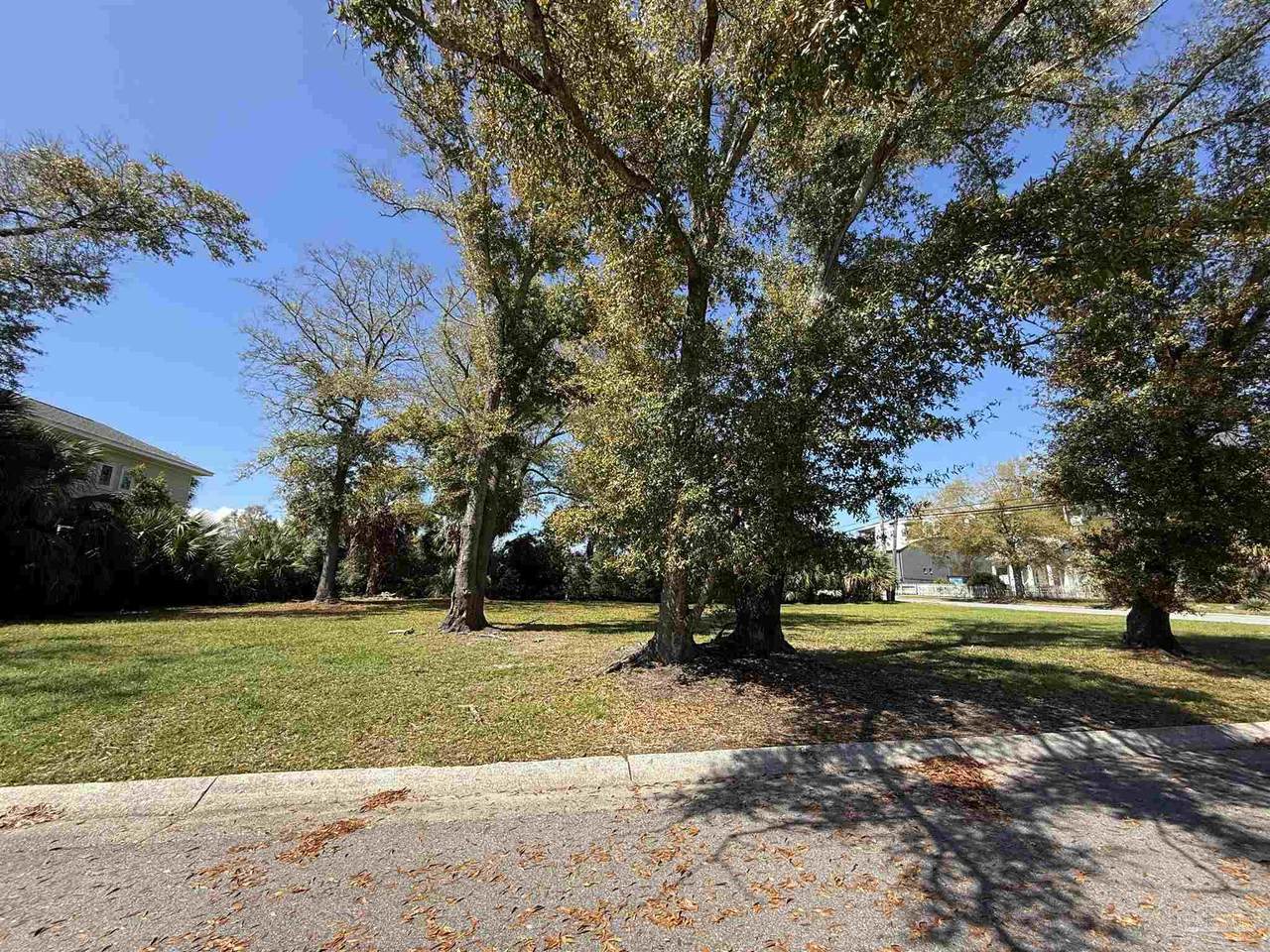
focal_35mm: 14
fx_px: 514
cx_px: 635
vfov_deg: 85.7
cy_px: 476
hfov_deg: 102.1
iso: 50
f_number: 2.2
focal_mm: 2.22
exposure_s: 1/726
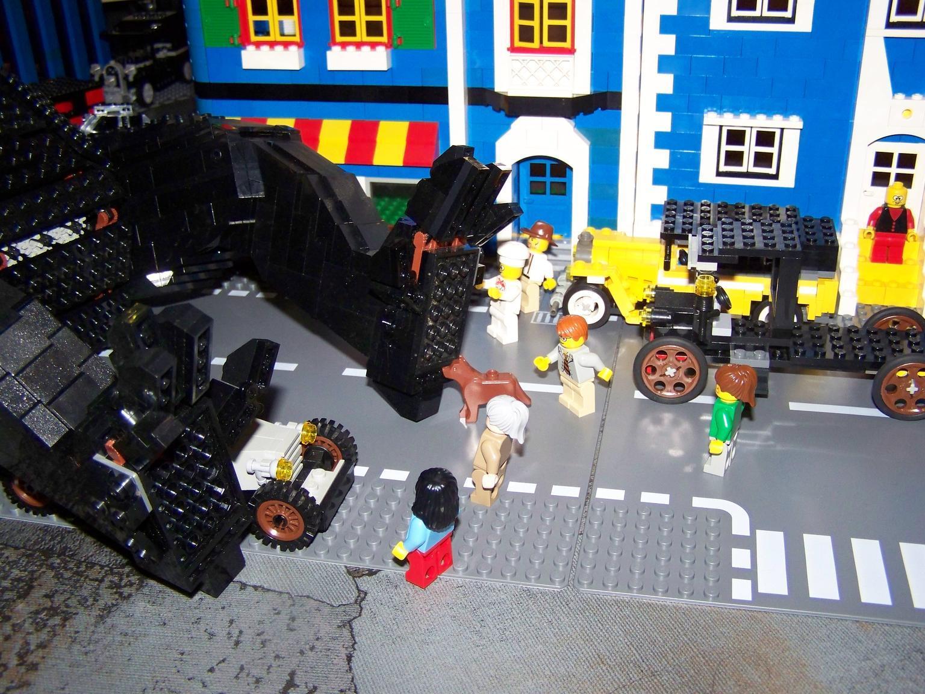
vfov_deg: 37.7
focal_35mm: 38
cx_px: 462
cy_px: 347
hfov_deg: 49.0
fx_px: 1015
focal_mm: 6.3
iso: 200
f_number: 2.8
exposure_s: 1/30
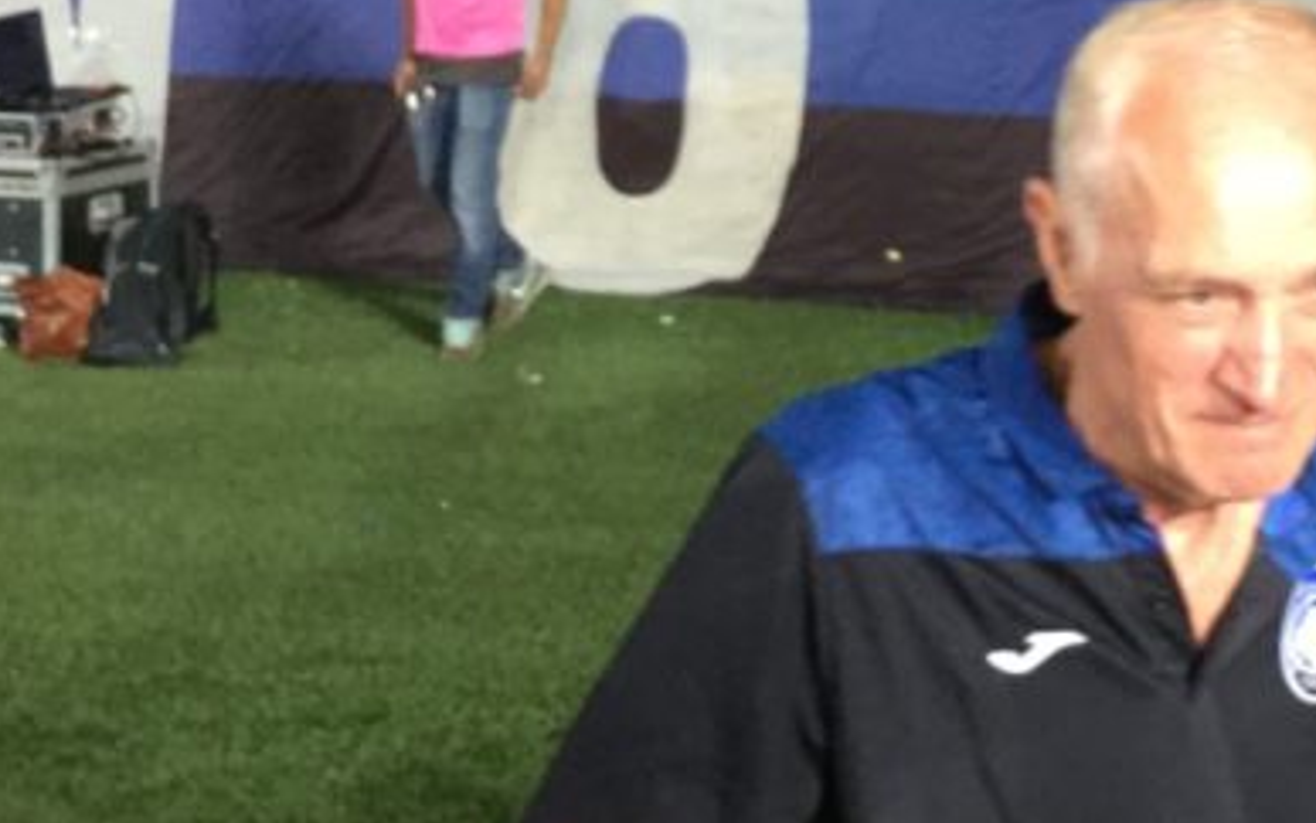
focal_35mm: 87
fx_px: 3121
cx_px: 1122
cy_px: -65
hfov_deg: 23.3
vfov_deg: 14.7
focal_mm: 3.3
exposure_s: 1/33
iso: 125
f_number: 2.4
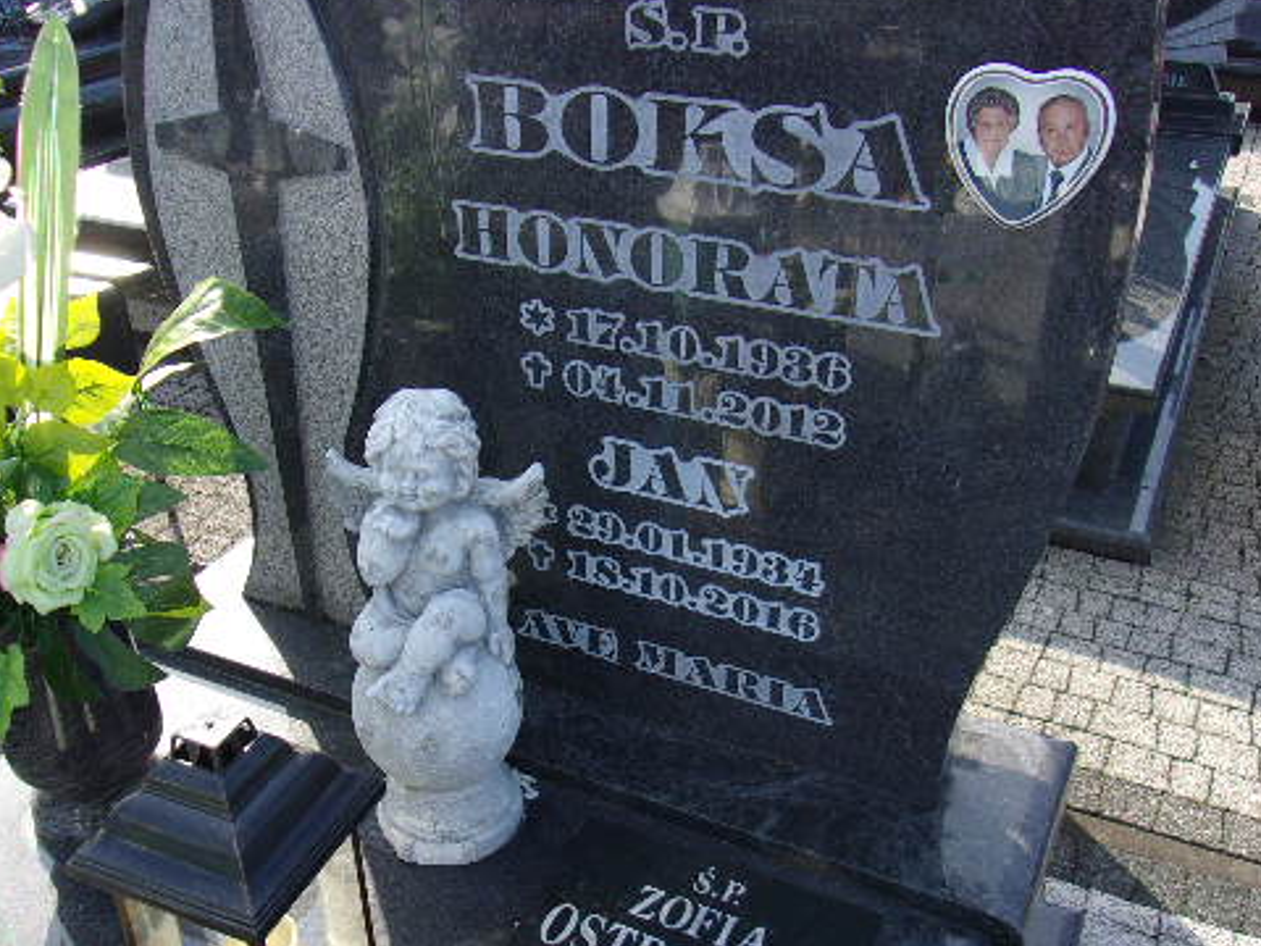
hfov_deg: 51.3
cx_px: 604
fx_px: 1311
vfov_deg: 39.6
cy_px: 528
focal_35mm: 36
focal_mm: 4.9
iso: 80
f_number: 3
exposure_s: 1/320
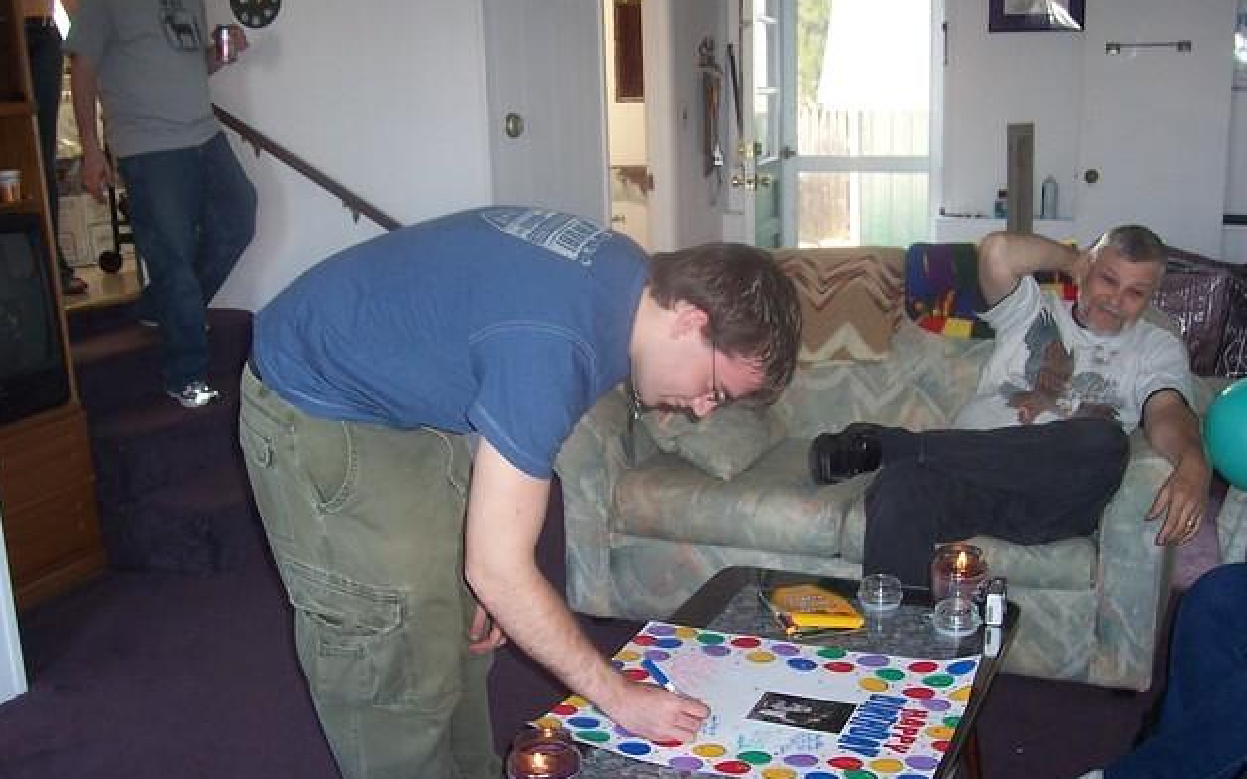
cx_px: 627
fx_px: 1359
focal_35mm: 40
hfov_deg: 49.3
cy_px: 437
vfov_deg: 31.9
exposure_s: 1/60
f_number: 2.8
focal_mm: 5.6
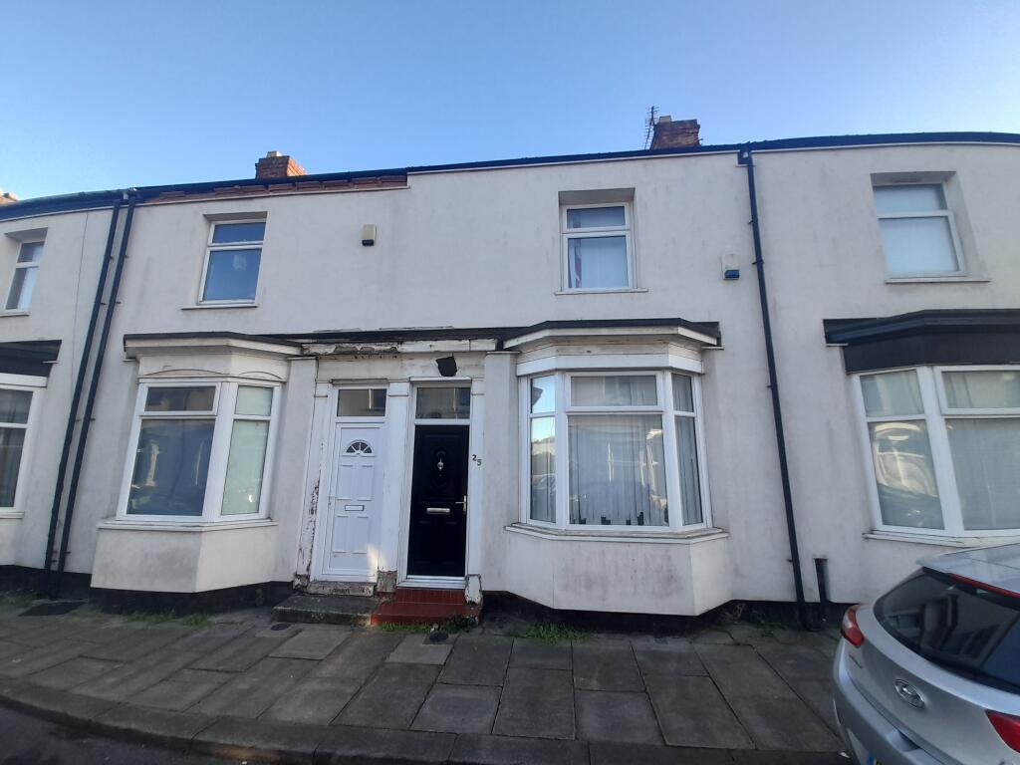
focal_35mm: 13
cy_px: 382
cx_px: 510
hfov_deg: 106.2
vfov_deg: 89.9
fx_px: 383
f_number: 2.2
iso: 40
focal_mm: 1.42
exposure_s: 1/187
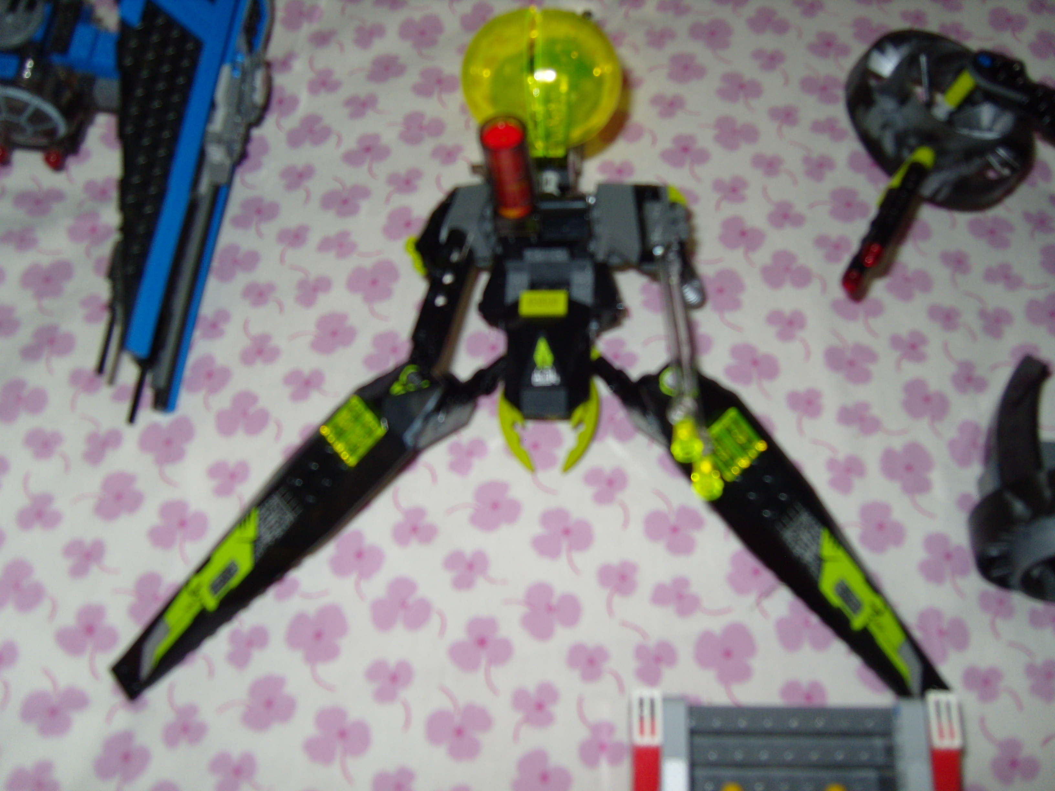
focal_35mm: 35
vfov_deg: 40.7
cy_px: 396
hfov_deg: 52.6
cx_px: 528
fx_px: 1067
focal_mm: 7.4
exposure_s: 1/30
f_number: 2.8
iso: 100
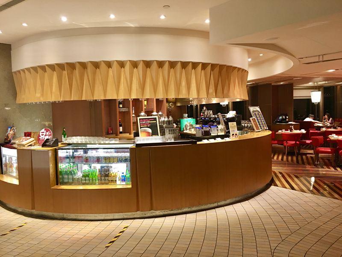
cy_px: 128
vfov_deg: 48.2
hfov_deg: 61.7
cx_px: 171
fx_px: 287
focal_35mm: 29
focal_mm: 4.15
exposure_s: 1/10
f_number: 2.2
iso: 80
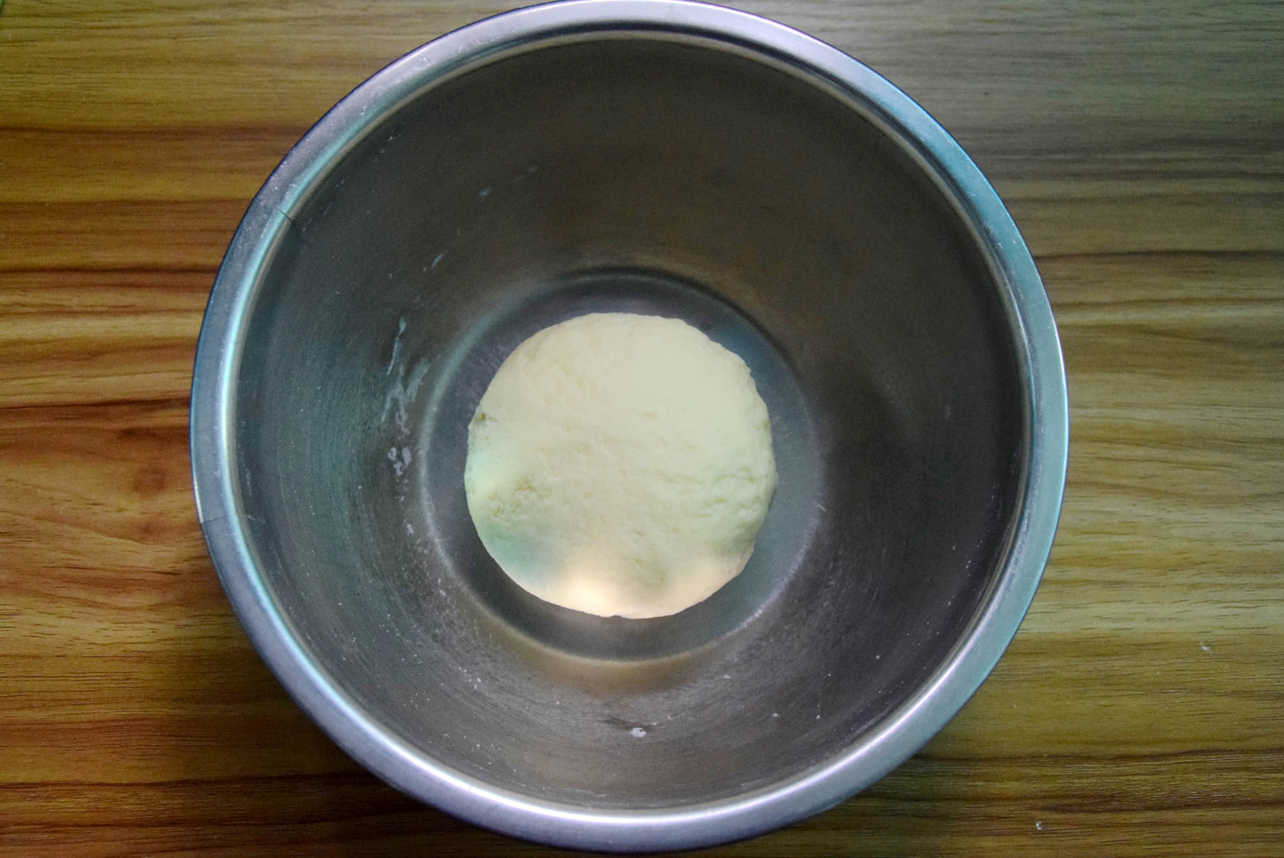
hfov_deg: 51.2
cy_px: 429
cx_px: 642
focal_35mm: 38
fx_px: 1338
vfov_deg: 35.6
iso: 2500
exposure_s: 1/1250
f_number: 5
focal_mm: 25
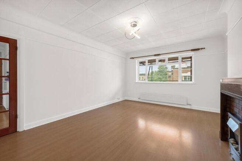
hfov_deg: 104.3
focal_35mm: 14
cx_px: 121
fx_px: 94
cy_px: 80
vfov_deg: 81.1
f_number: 16
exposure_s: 1/1.67
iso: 200
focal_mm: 14
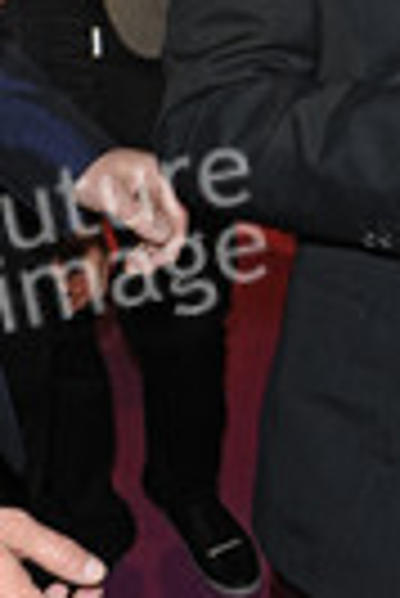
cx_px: 526
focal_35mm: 102
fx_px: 1695
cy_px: 31
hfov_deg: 13.0
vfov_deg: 19.5
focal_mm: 34
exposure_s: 1/60
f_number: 7.1
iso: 1250
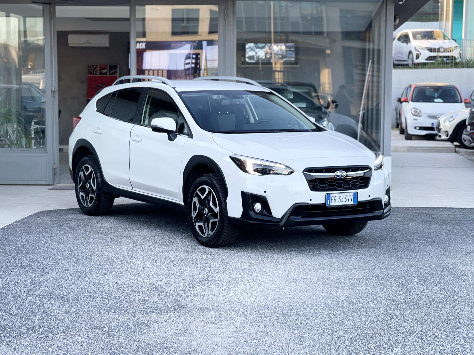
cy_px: 180
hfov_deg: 29.4
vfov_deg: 22.3
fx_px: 904
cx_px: 236
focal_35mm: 66
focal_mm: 7.5
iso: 50
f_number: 2.2
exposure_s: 1/121
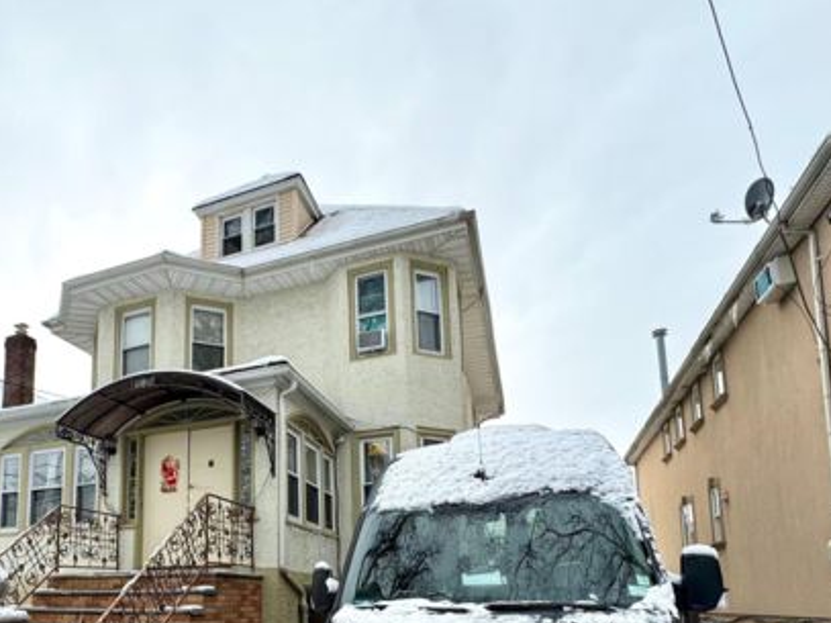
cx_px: 225
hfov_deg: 72.0
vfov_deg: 58.4
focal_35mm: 22
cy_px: 453
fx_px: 528
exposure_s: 1/610
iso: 40
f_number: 2.2
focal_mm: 2.22
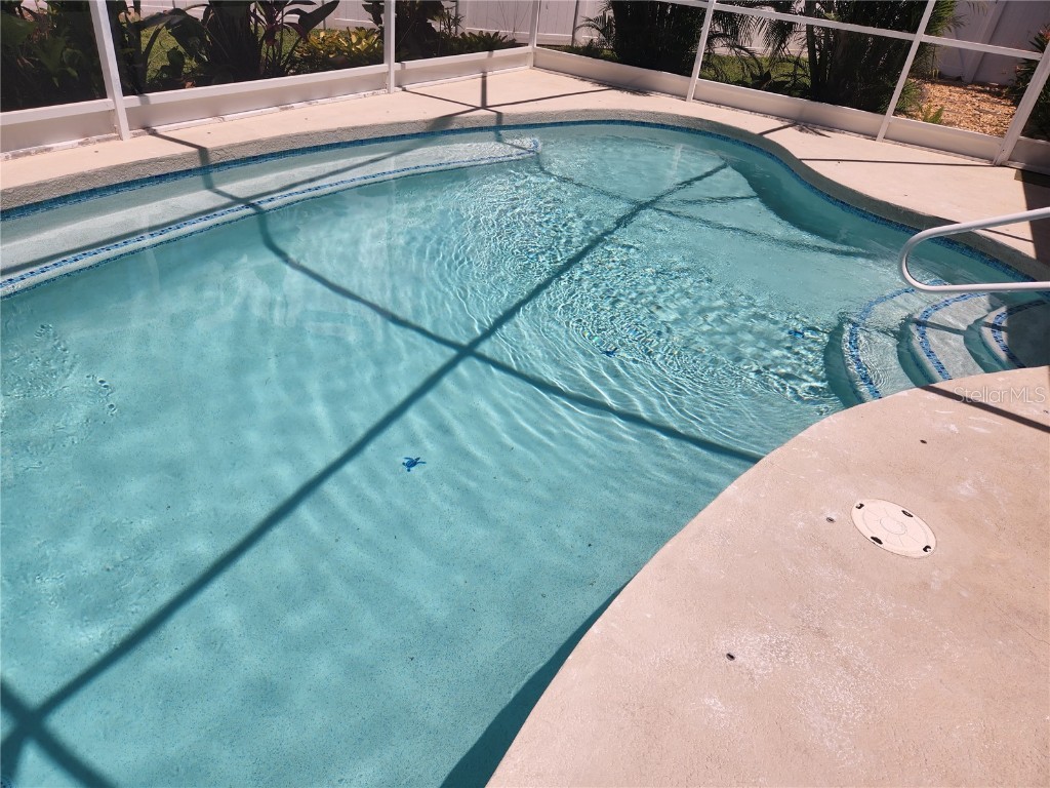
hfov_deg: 73.9
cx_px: 525
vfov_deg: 58.9
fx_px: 698
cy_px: 394
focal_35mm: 23
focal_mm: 5.4
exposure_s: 1/2450
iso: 20
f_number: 1.8
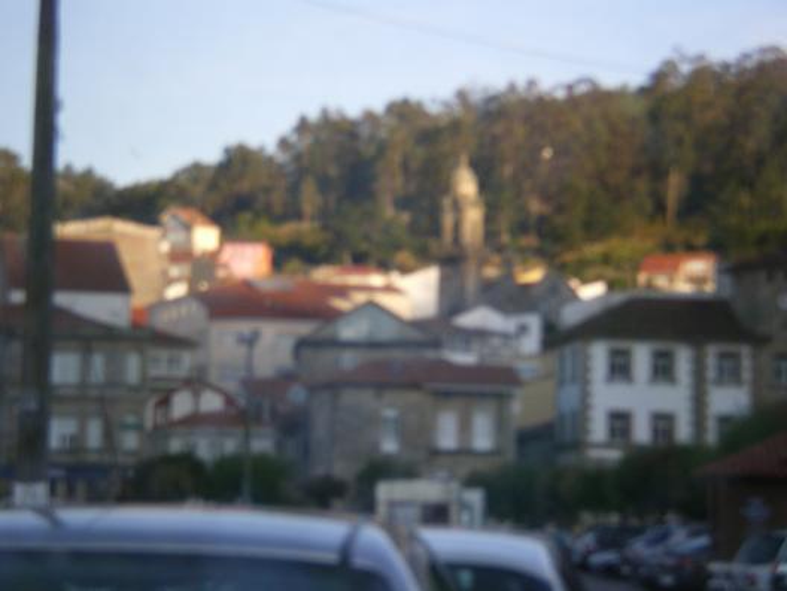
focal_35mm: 114
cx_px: 394
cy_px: 296
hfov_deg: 17.3
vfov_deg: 13.0
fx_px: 2592
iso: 80
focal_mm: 18.9
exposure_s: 1/100
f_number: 5.9
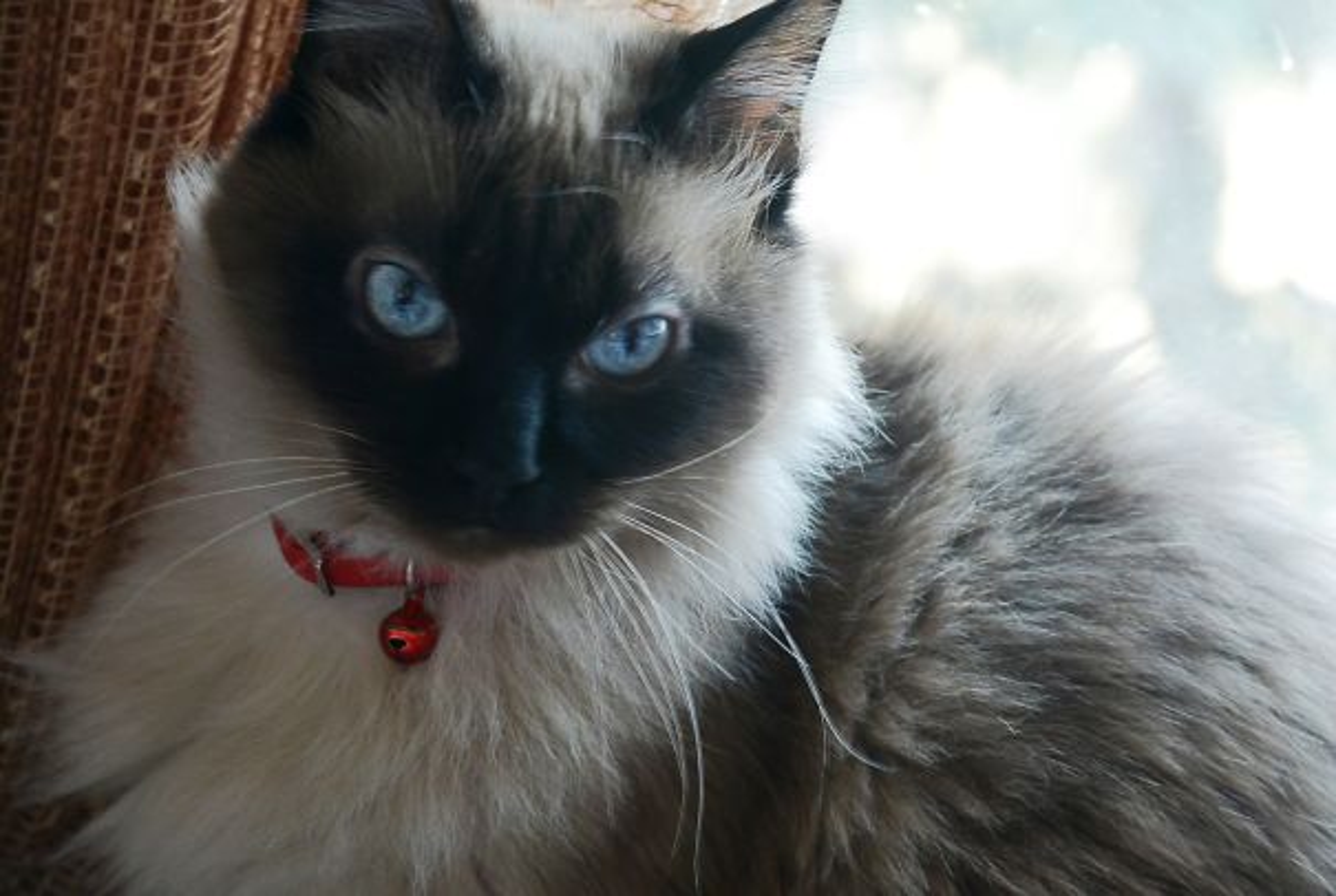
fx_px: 5503
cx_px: 668
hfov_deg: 13.8
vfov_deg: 9.3
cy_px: 448
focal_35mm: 148
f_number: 4.2
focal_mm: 55.1
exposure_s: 1/100
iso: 560
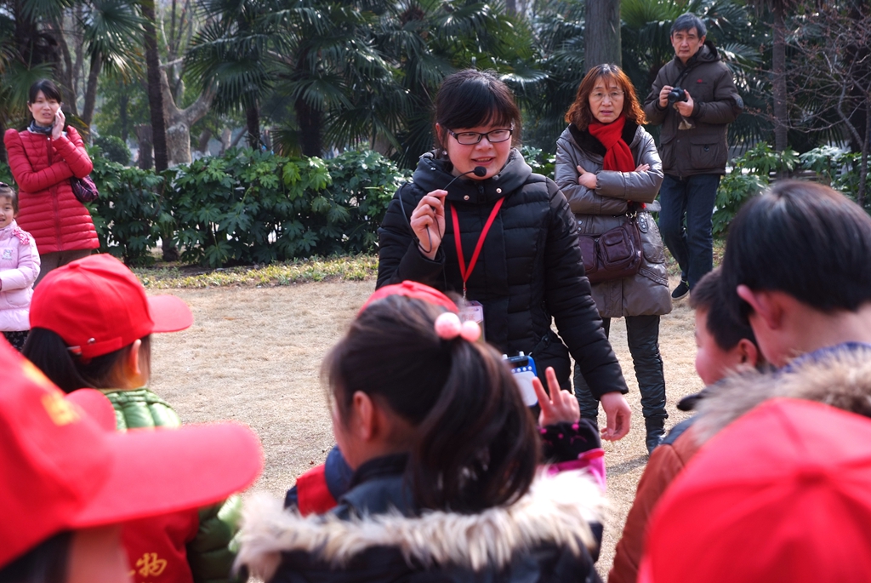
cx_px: 436
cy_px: 292
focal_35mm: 48
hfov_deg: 41.1
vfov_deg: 28.1
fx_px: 1162
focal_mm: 32
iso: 100
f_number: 6.3
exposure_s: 1/125
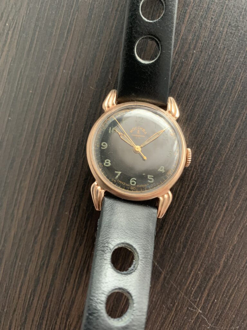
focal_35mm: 26
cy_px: 165
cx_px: 124
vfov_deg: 67.3
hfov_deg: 53.1
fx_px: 247
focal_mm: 4.25
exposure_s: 1/30
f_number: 1.8
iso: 400
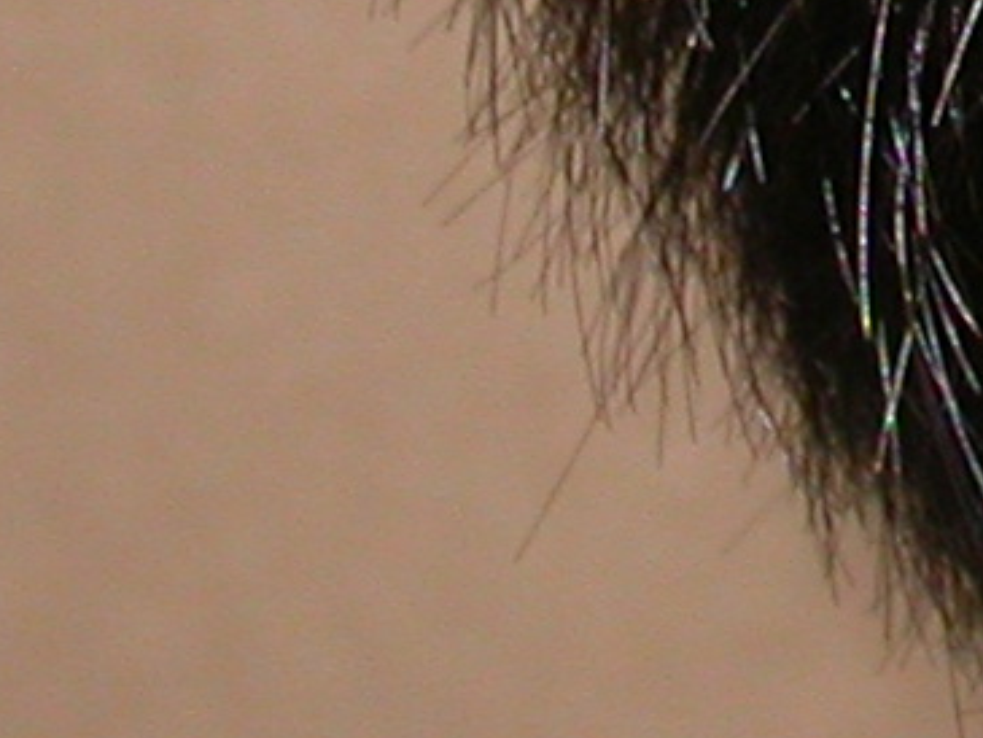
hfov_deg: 3.9
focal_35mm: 498
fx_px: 14146
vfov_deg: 3.0
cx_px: 2491
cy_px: -999
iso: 100
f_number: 3.5
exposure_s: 1/60.3
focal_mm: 16.7
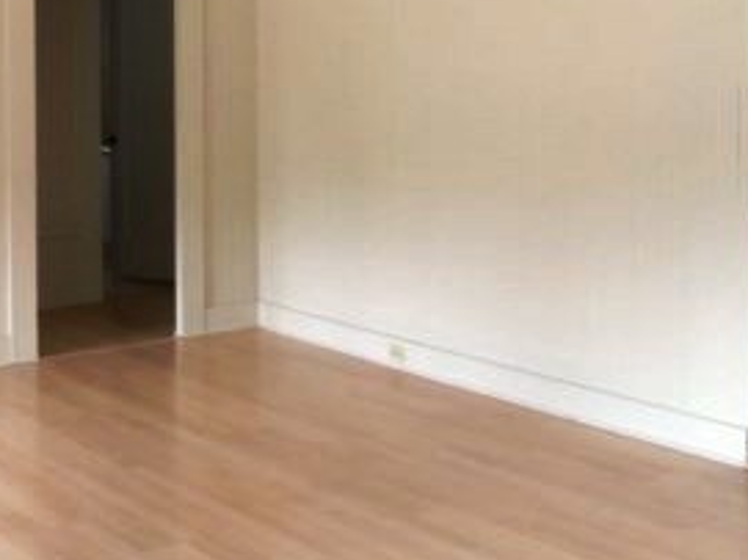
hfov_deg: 32.2
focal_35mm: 59
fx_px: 1274
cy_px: 88
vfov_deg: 24.3
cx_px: 541
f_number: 3.3
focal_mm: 4.1
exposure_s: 1/30
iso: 100
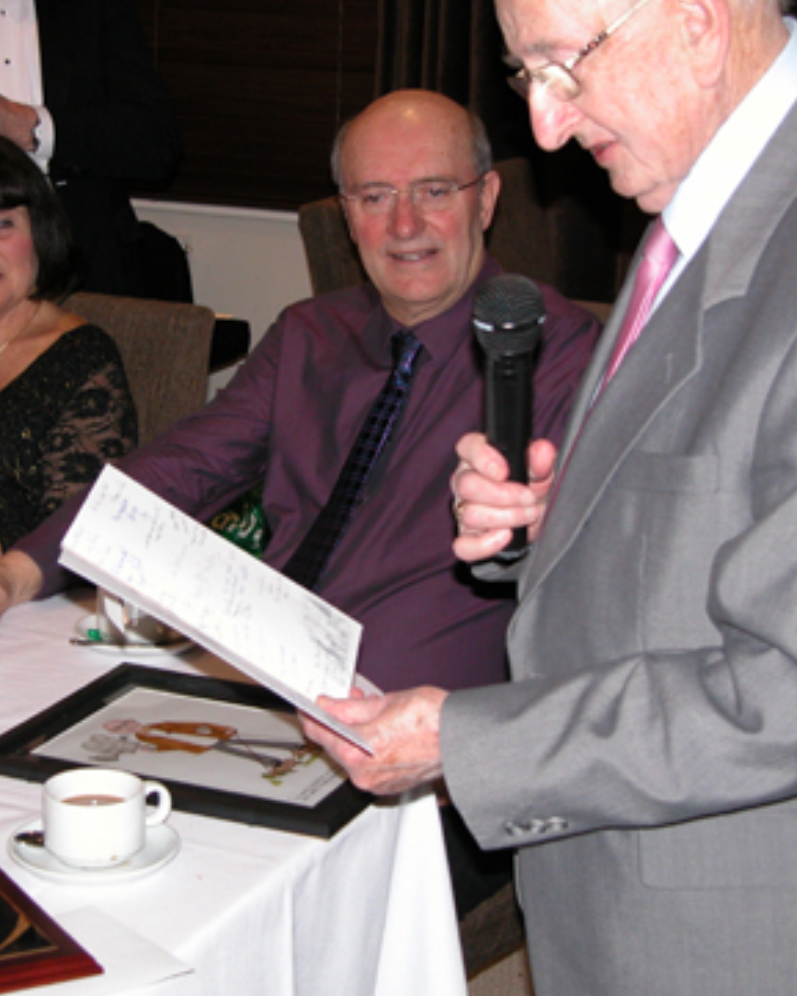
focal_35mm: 77
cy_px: 492
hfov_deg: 19.8
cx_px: 237
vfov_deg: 24.7
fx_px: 2269
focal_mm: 14.7
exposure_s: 1/60
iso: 200
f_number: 3.1
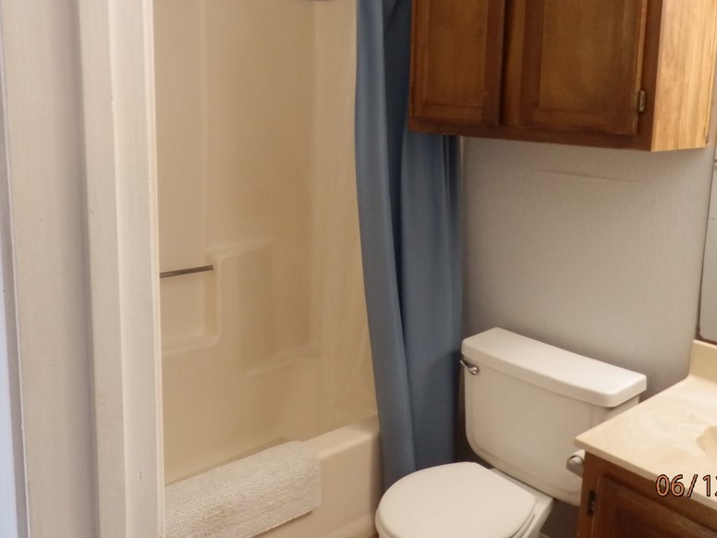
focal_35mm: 33
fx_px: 684
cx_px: 386
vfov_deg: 42.7
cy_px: 206
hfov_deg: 55.3
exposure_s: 1/15
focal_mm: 4.5
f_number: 3
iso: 400
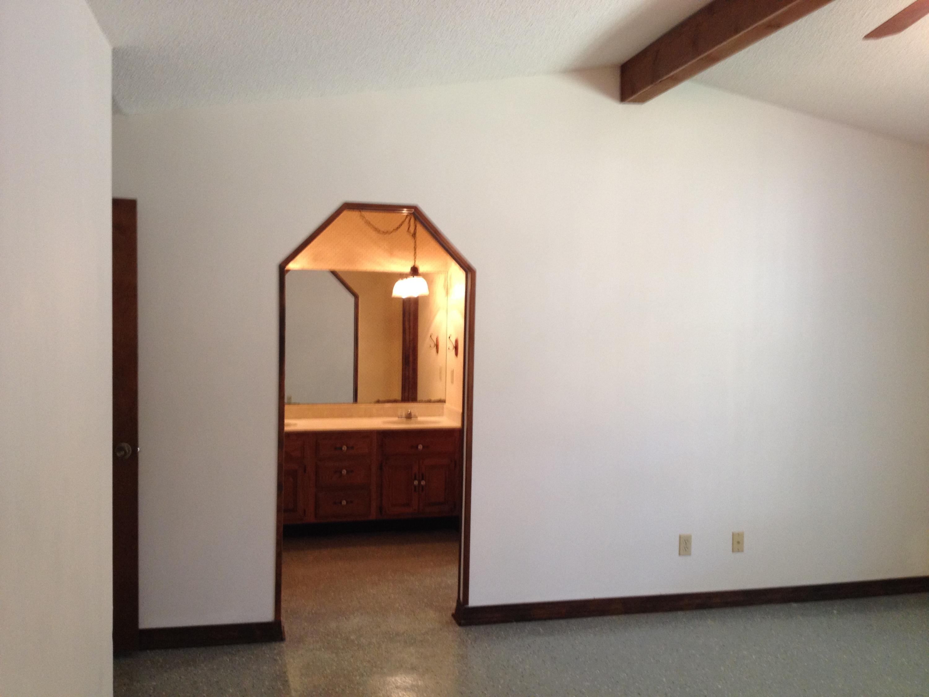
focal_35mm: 35
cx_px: 464
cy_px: 348
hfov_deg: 52.6
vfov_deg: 40.7
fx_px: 939
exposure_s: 1/20
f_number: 2.4
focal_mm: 4.28
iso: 125
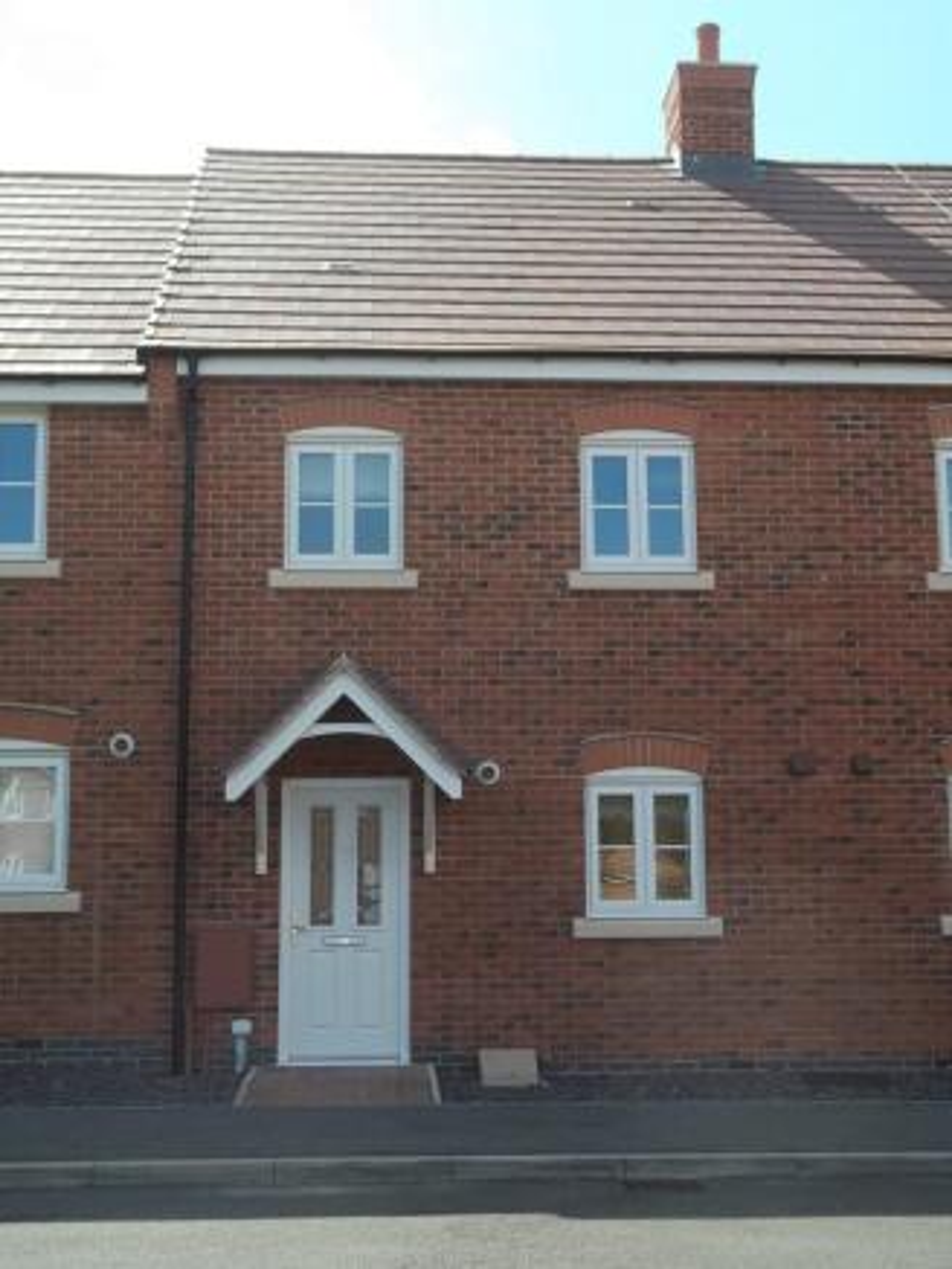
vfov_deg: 41.2
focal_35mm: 46
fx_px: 1686
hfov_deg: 31.5
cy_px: 634
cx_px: 476
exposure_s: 1/400
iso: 64
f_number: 3.7
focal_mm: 8.3
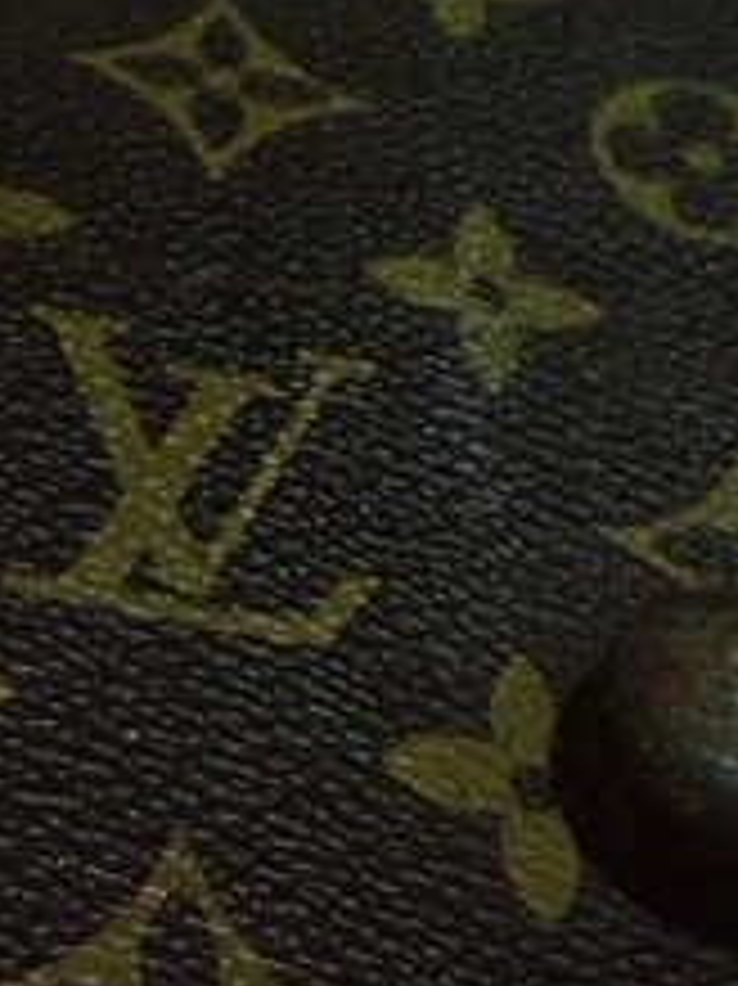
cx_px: 470
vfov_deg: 23.5
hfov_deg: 18.4
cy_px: 32
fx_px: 2276
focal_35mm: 80
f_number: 2.4
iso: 800
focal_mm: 4.28
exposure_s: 1/17
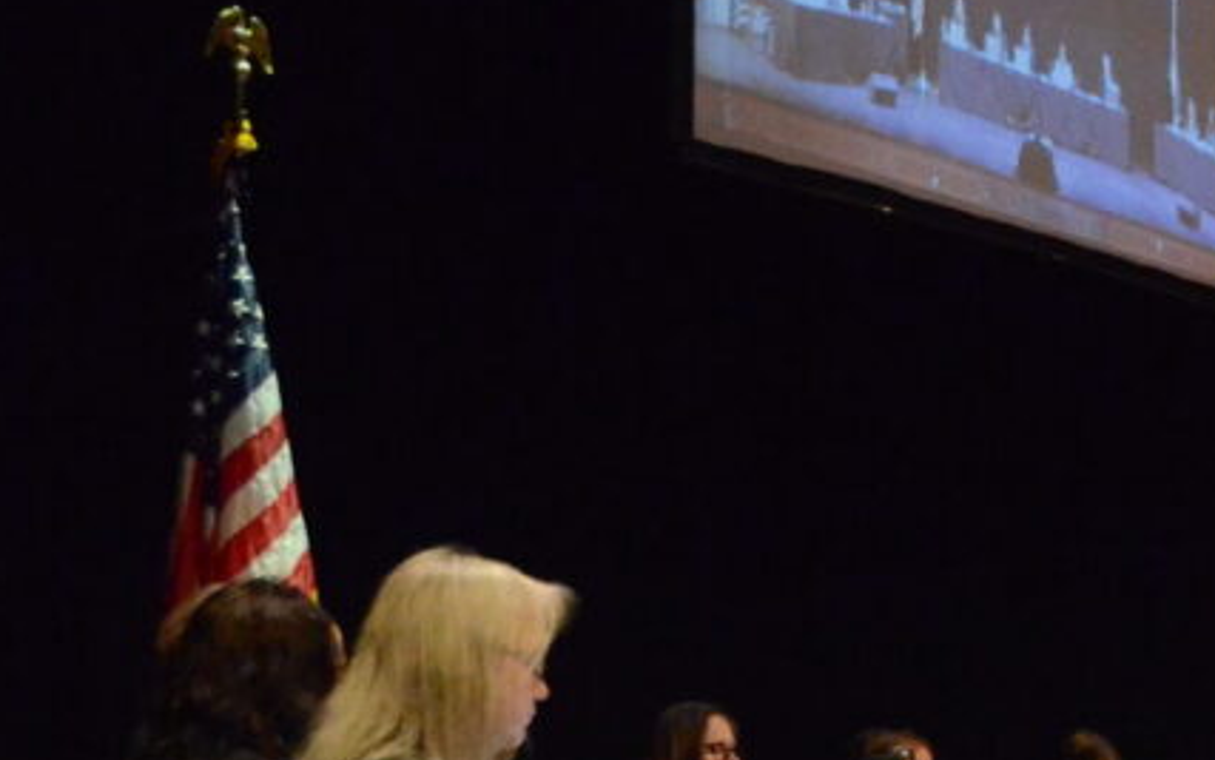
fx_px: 3510
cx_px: 1423
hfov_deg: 18.7
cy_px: 693
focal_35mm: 106
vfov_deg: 12.3
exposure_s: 1/320
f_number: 4.5
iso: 6400
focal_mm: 26
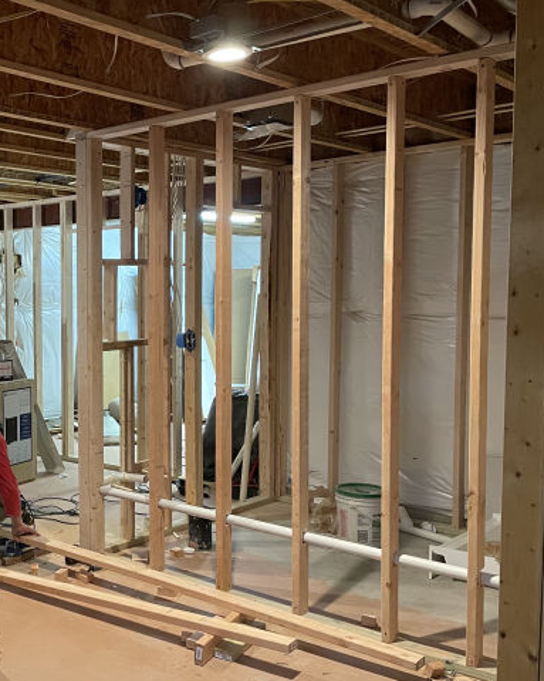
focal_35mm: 41
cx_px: 31
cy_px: 363
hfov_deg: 34.0
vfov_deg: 44.8
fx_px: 825
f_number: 1.6
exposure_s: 1/60
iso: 400
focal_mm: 4.2
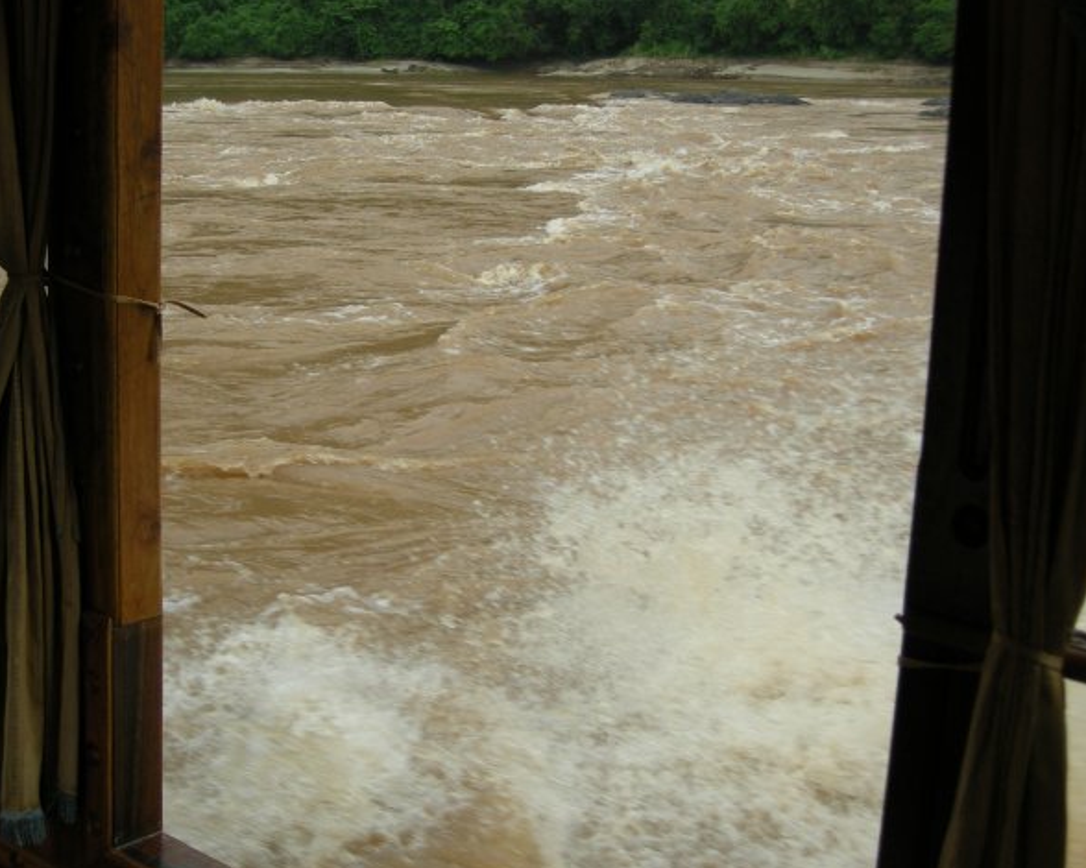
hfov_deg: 36.7
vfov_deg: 29.7
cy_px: 436
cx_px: 571
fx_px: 1639
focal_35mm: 51
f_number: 3.1
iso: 94
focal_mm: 10.1
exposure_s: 1/310
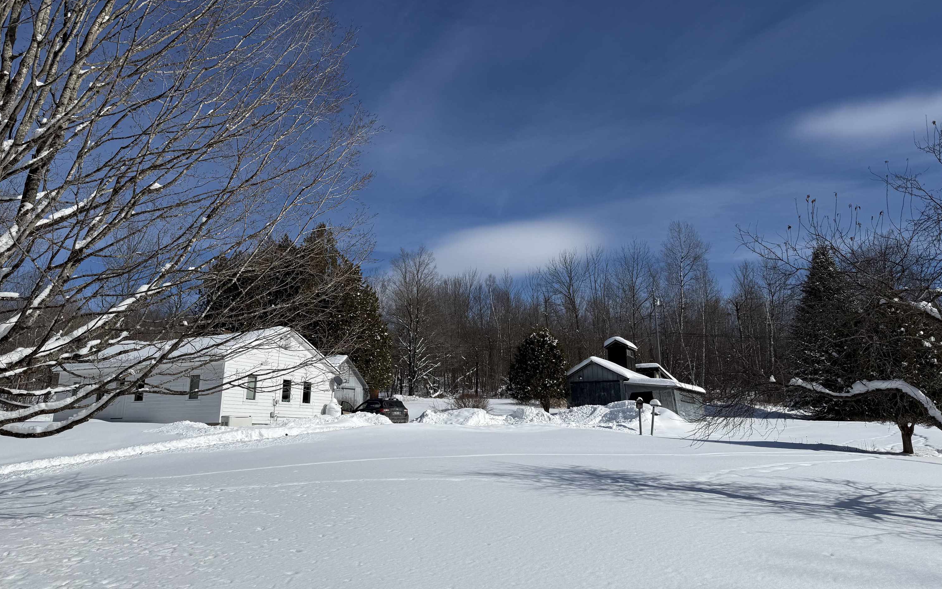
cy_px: 268
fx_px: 668
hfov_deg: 70.4
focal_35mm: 26
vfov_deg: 47.5
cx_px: 469
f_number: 1.78
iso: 80
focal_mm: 6.76
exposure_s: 1/14286
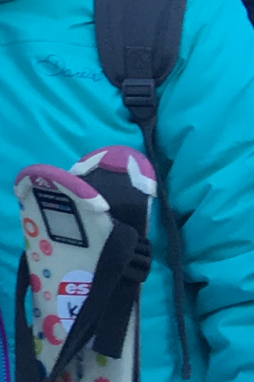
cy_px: 21
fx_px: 2404
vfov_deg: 9.0
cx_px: -1089
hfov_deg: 4.8
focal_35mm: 227
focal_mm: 4.15
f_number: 2.2
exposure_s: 1/50
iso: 32
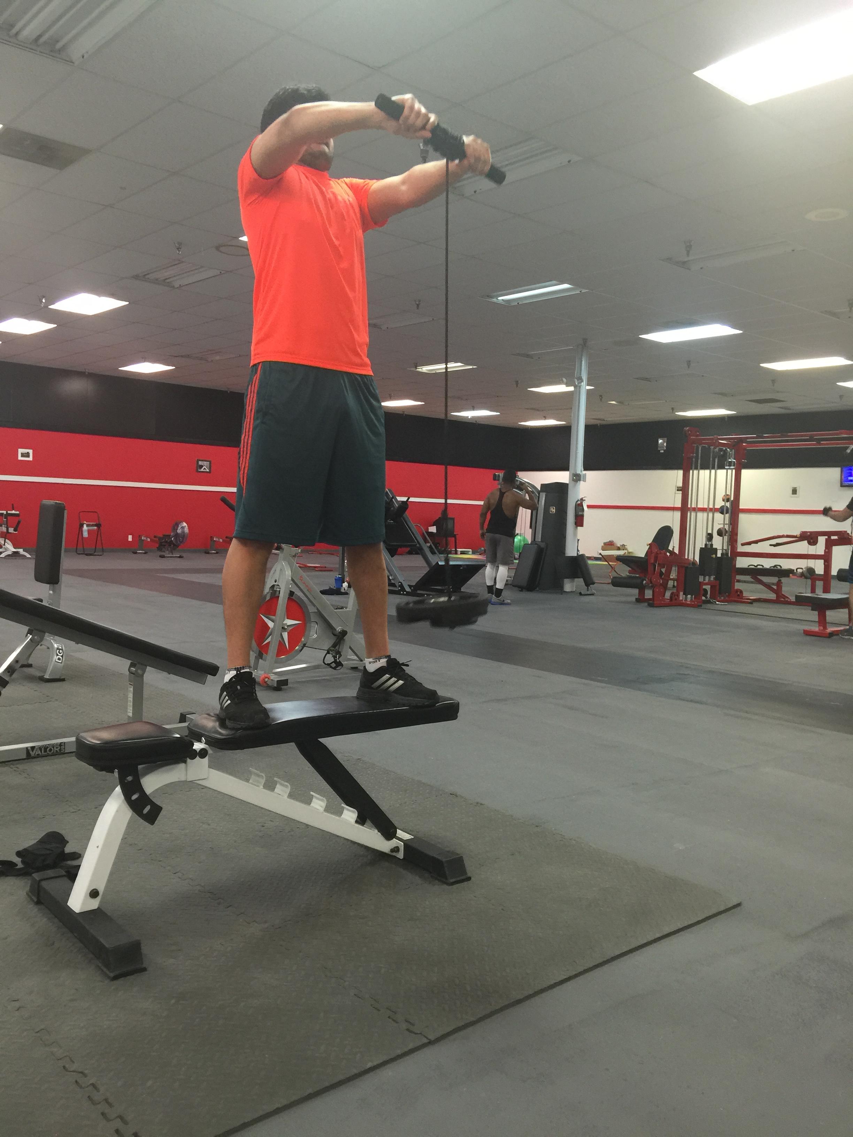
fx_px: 953
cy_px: 568
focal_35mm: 29
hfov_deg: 48.2
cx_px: 426
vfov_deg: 61.7
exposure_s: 1/15
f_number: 2.2
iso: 64
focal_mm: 4.15
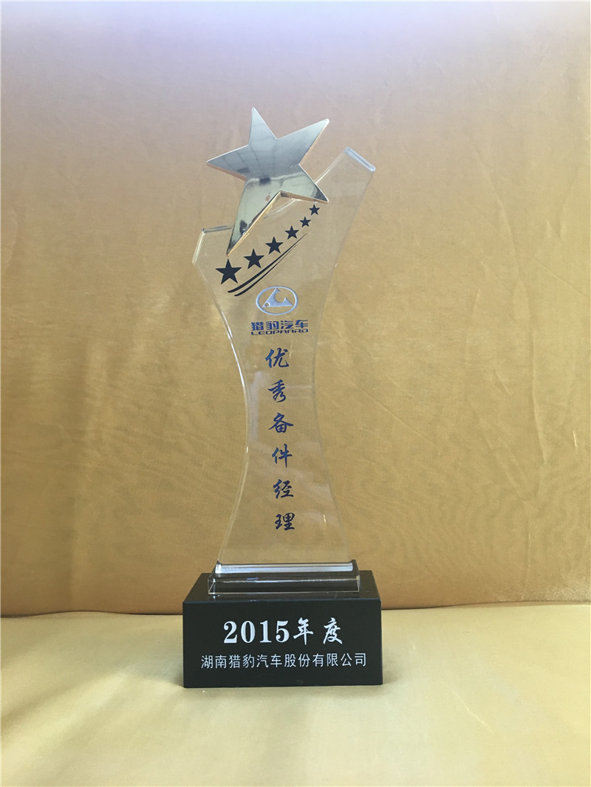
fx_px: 660
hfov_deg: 48.2
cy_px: 394
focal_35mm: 29
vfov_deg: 61.6
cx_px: 296
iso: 50
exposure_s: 1/33
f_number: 2.2
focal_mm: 4.15
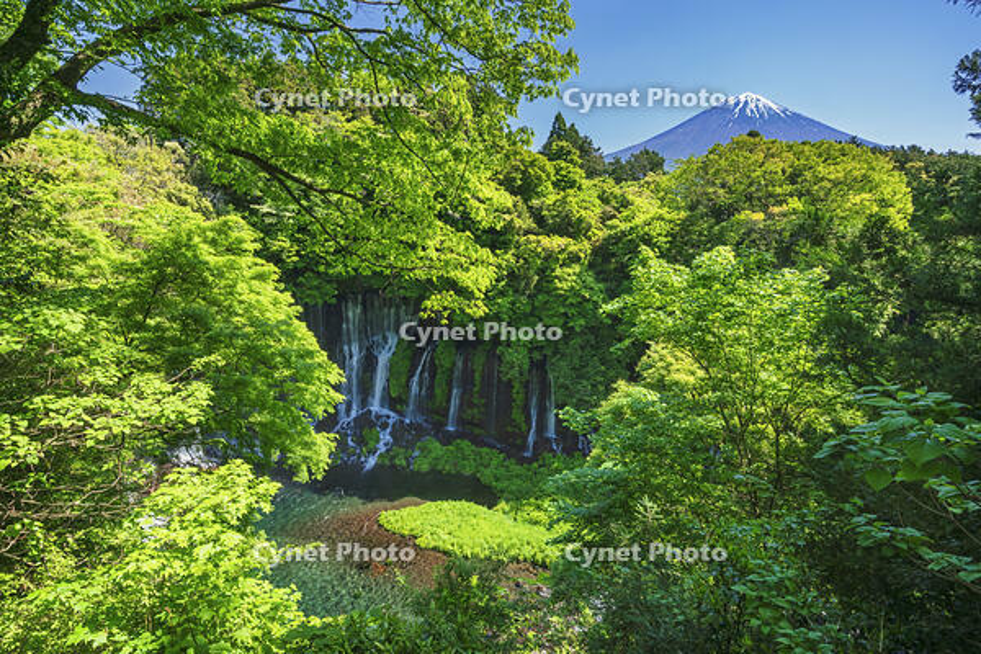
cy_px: 327
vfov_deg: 67.4
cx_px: 490
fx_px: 490
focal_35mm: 18
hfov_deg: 90.0
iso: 160
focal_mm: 18
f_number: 16
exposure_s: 1/8
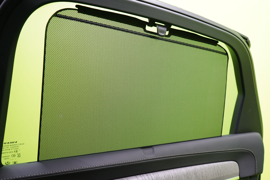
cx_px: 135
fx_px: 210
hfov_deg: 65.5
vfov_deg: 46.4
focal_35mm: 28
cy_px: 90
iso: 1250
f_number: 5.6
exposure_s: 1/20
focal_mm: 28
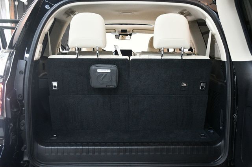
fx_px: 252
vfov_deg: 36.8
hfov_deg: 53.2
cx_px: 126
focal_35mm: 36
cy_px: 84
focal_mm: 24
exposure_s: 1/100
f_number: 3.8
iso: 3200
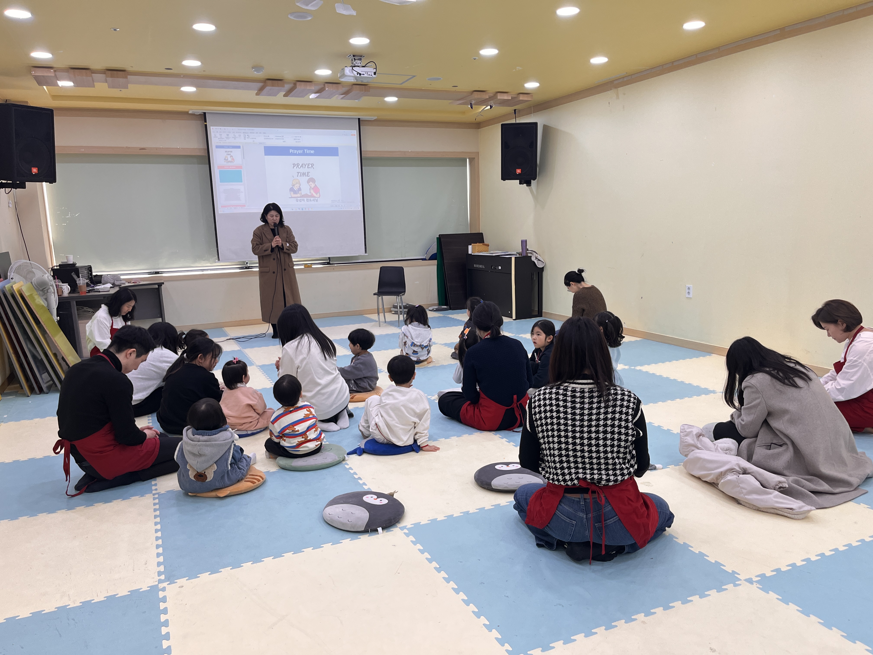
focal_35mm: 26
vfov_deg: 53.1
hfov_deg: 67.3
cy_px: 328
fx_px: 656
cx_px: 436
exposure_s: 1/120
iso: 125
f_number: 1.6
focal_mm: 5.1
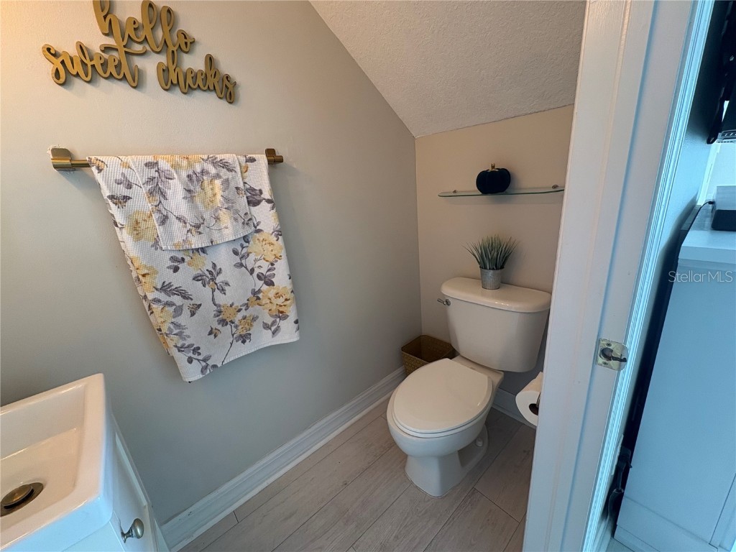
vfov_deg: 85.7
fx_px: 298
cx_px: 368
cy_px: 276
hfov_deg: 102.1
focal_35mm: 14
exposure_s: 1/120
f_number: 2.2
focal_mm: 2.22
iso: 160
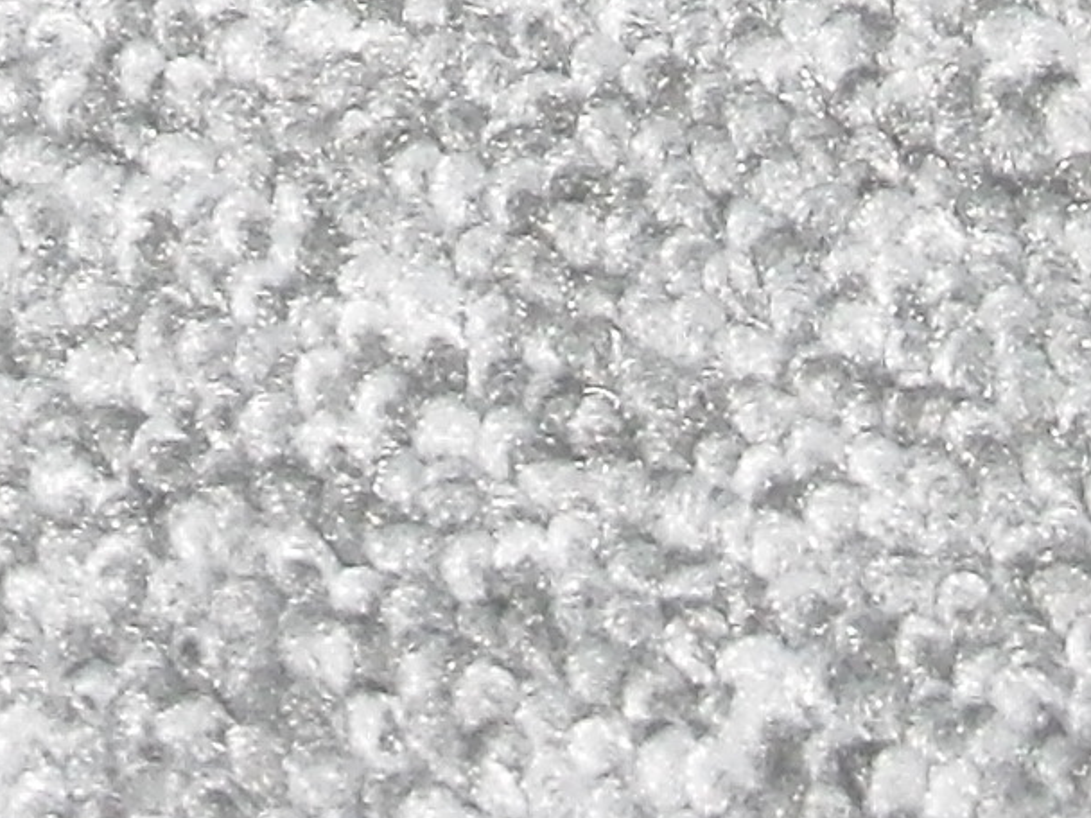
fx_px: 6808
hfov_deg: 9.1
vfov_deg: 6.4
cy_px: -1500
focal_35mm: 216
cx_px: 20
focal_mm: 6.66
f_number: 3.9
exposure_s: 1/40
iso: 250
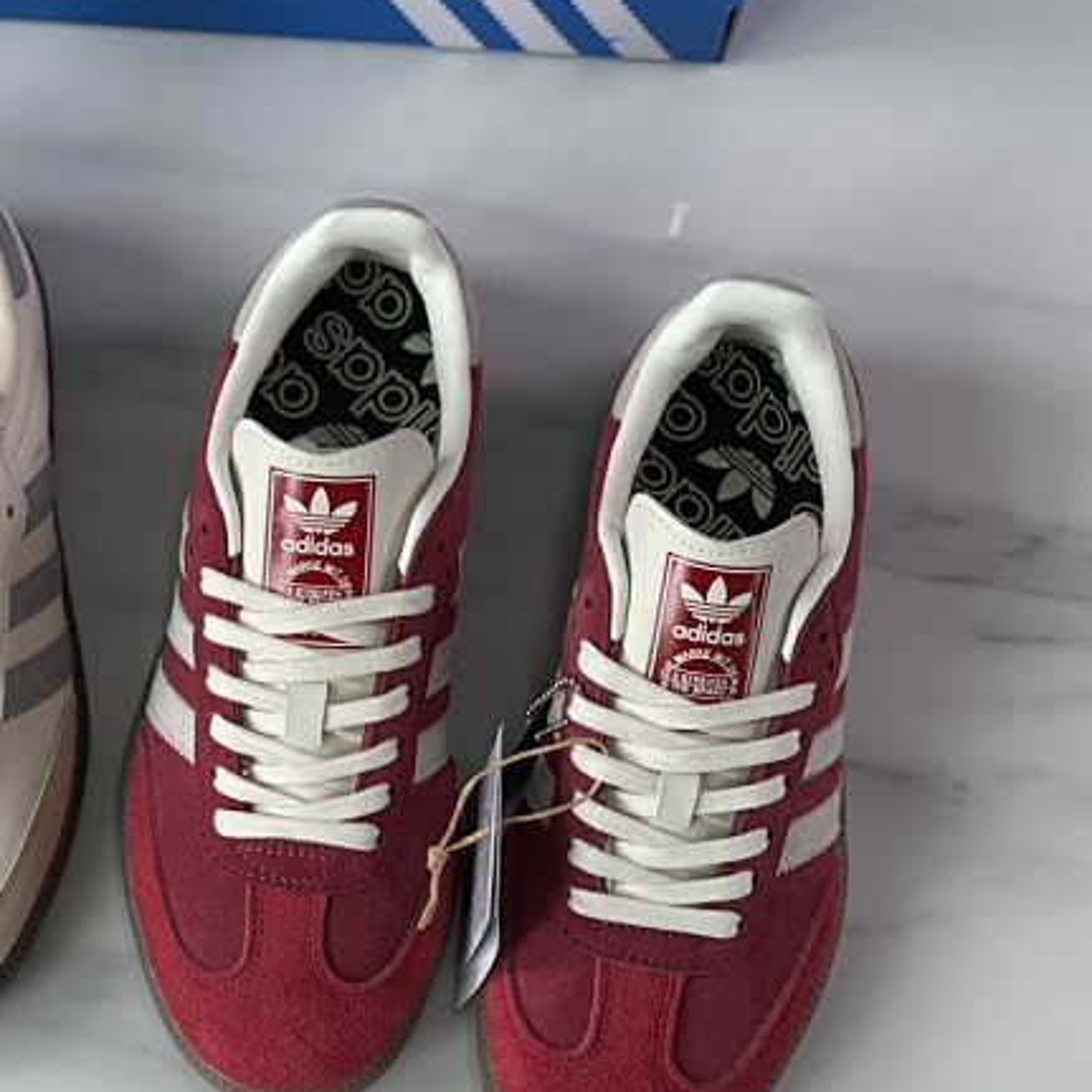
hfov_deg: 16.4
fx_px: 3747
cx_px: 162
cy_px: 583
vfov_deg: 16.6
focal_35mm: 105
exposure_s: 1/121
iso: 160
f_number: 2.2
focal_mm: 7.5
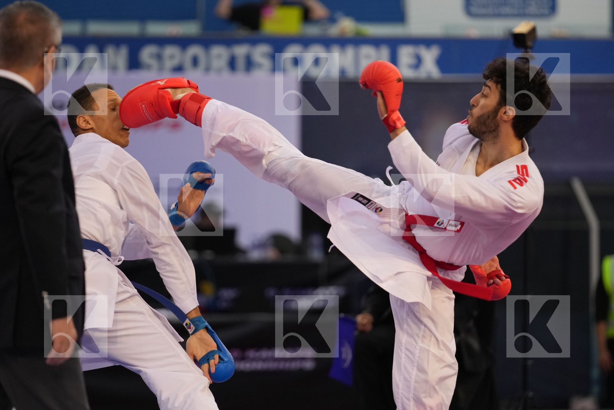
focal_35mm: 300
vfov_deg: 4.6
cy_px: 205
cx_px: 307
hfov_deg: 6.9
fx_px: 5116
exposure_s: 1/1000
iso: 1600
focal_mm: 200
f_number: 2.8
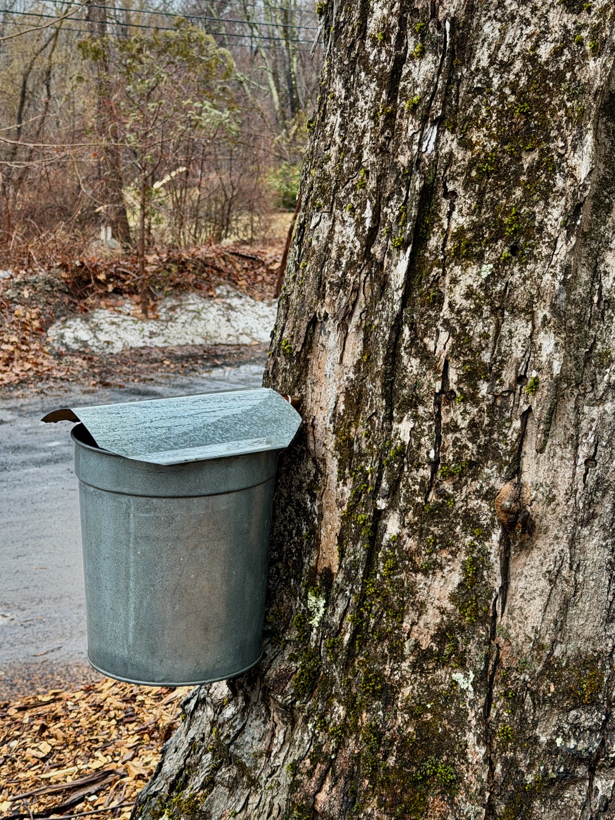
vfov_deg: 31.6
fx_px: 1445
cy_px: 350
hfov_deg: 24.0
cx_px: 340
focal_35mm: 61
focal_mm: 6.76
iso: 64
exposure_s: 1/178
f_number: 1.78
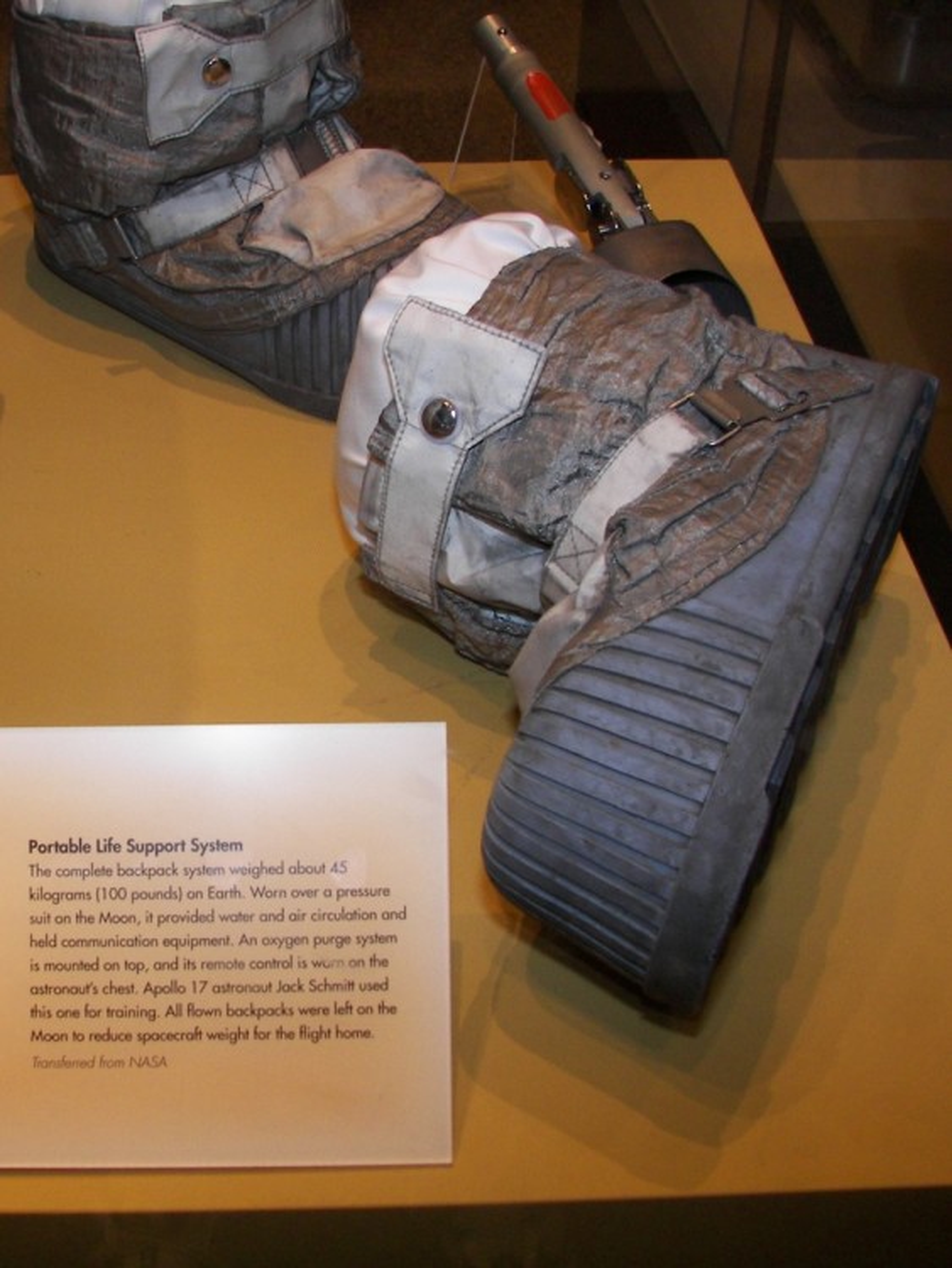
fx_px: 1319
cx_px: 476
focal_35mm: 36
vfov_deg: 51.3
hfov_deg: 39.7
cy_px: 634
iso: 100
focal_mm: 6
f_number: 2.8
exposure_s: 1/30
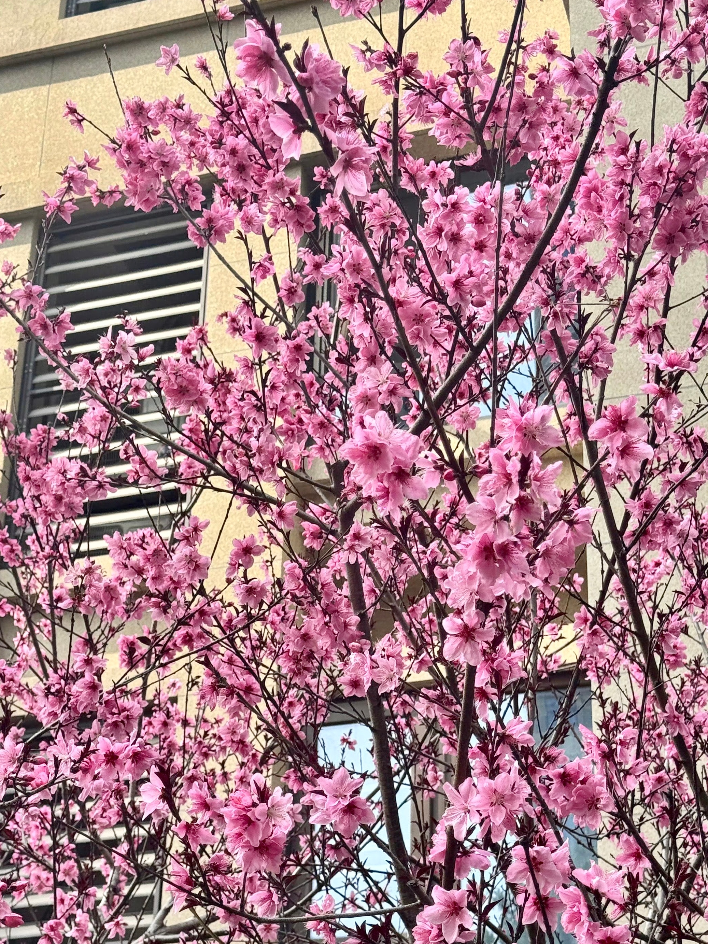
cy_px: 645
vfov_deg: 27.6
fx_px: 1909
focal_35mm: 70
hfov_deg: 21.0
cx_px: 323
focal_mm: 6.76
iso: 64
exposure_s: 1/1133
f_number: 1.78
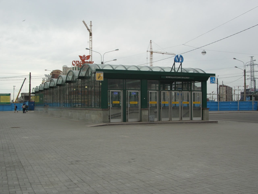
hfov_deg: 43.9
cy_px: 97
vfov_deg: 33.6
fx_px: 320
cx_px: 129
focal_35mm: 43
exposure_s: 1/250
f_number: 3
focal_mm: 9.2
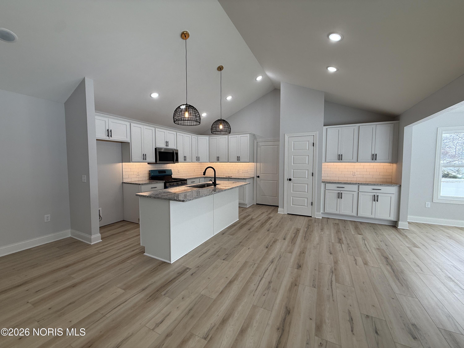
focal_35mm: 14
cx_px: 232
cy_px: 174
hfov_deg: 102.1
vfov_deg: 85.7
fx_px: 188
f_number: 2.2
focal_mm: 2.22
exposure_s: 1/120
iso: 50
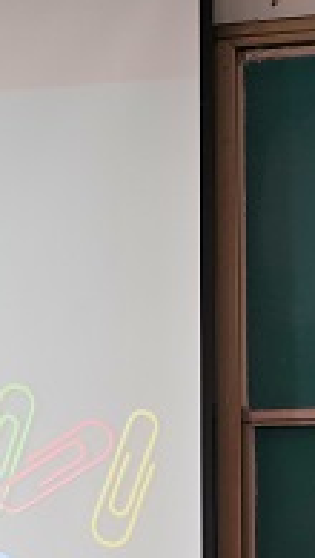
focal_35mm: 189
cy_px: 555
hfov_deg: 6.4
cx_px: 126
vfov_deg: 11.3
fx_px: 2800
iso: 1600
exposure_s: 1/160
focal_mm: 55
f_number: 2.8
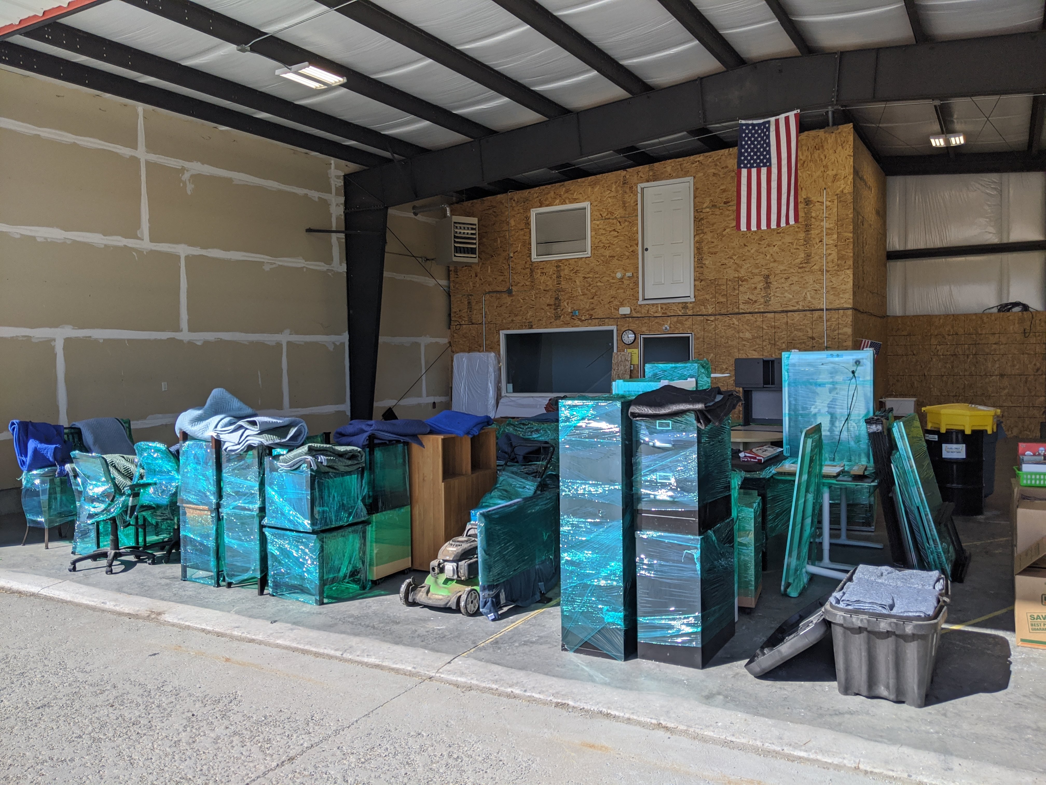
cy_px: 392
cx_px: 523
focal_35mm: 27
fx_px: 816
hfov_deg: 65.3
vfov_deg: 51.4
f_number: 1.8
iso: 68
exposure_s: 1/2611
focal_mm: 4.44
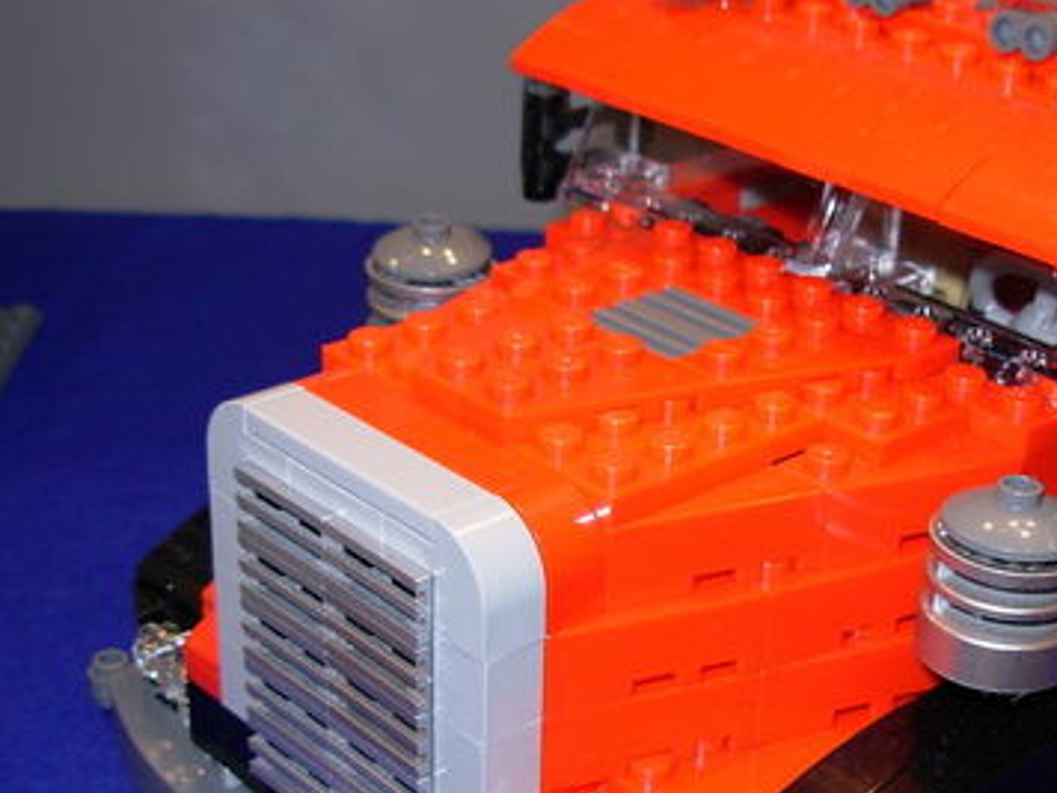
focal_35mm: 64
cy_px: 546
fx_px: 1954
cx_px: 701
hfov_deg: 30.1
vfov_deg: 22.8
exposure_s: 1/32
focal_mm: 6.3
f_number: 2.9
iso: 50
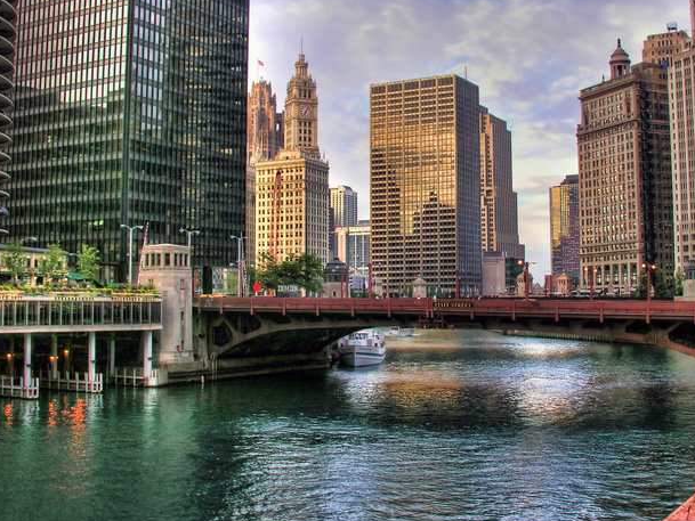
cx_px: 396
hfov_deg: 41.1
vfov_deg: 31.5
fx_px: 924
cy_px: 220
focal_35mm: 46
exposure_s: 1/60
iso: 50
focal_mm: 8.9
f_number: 4
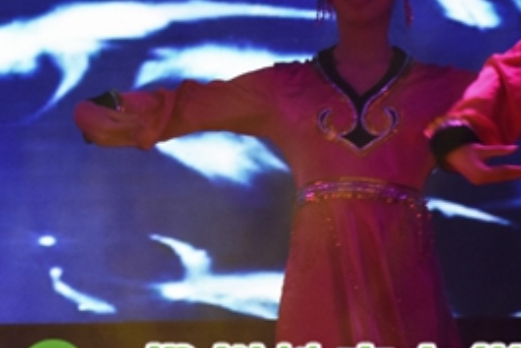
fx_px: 9180
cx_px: -254
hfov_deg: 3.2
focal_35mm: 634
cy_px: -34
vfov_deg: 2.2
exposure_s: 1/80
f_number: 5.6
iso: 800
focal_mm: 140
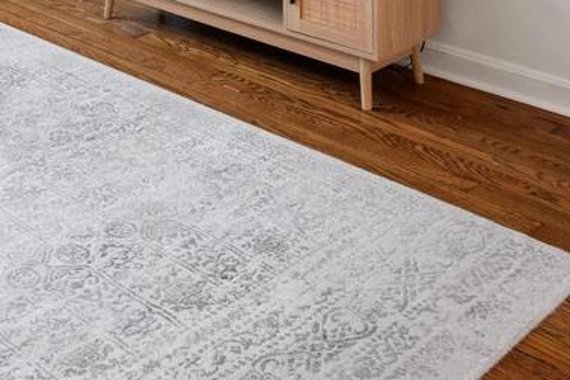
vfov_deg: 17.6
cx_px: 21
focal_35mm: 61
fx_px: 966
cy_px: -320
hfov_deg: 30.9
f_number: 9
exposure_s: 1/4
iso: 640
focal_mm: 16
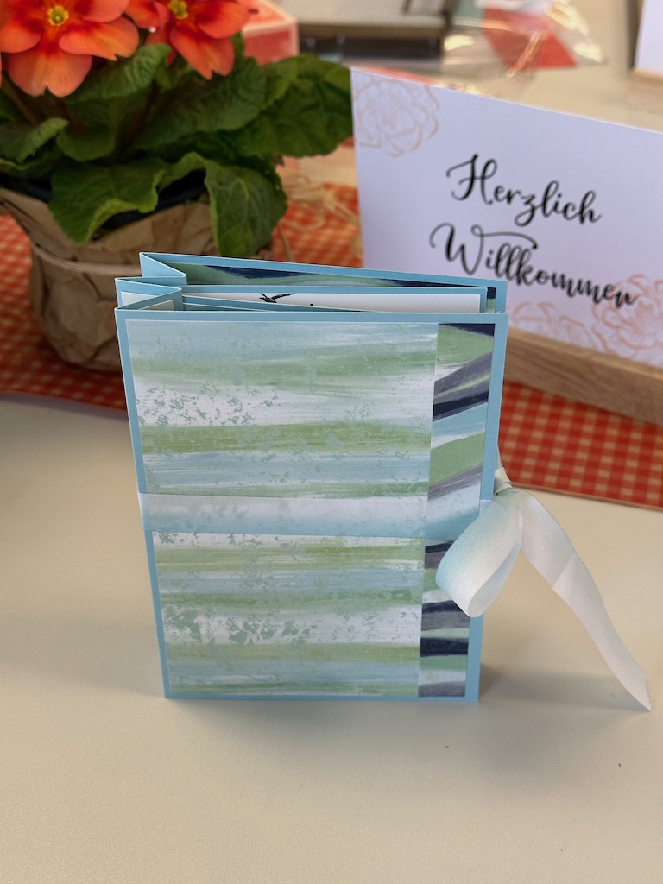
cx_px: 332
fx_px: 1226
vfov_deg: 39.7
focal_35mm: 48
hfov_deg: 30.3
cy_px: 442
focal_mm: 6.86
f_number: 1.78
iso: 80
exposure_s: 1/100
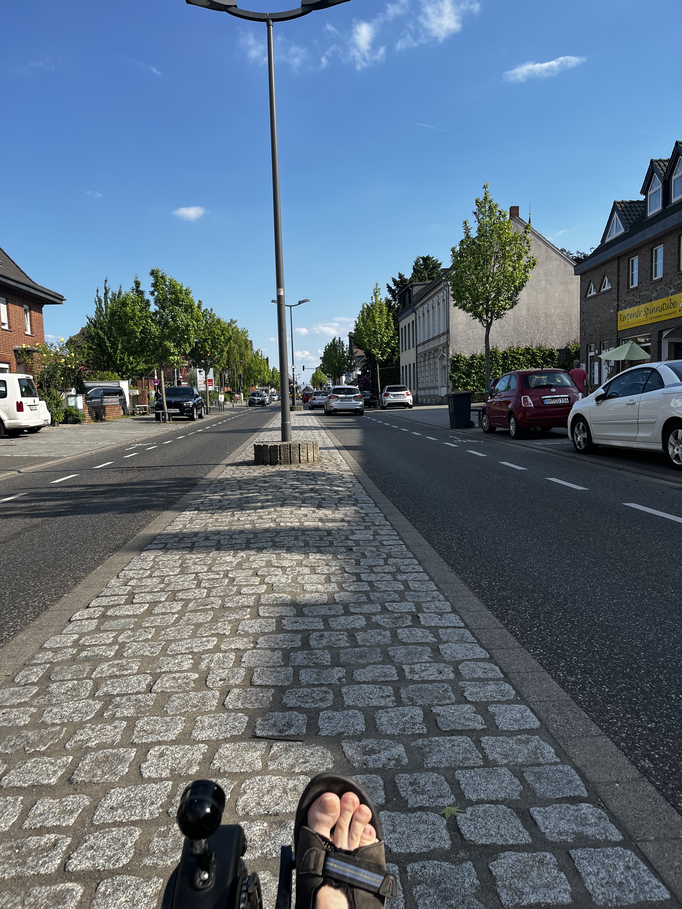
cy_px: 454
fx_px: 683
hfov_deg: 53.1
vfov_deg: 67.3
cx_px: 341
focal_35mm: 26
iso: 50
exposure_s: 1/2410
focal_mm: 5.1
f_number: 1.6
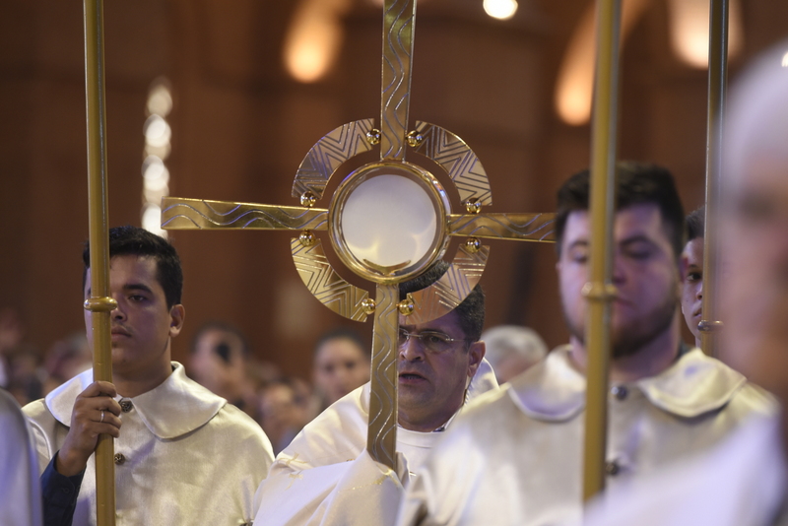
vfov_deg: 6.9
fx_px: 4379
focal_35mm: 200
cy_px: 263
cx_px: 394
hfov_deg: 10.3
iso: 1600
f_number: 4
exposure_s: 1/125
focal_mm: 200
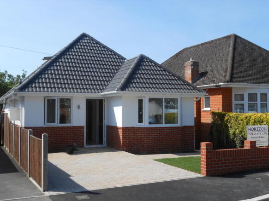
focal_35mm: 44
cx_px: 134
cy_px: 100
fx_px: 342
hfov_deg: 43.0
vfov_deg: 32.9
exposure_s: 1/640
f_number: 4.5
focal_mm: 7.8
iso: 80
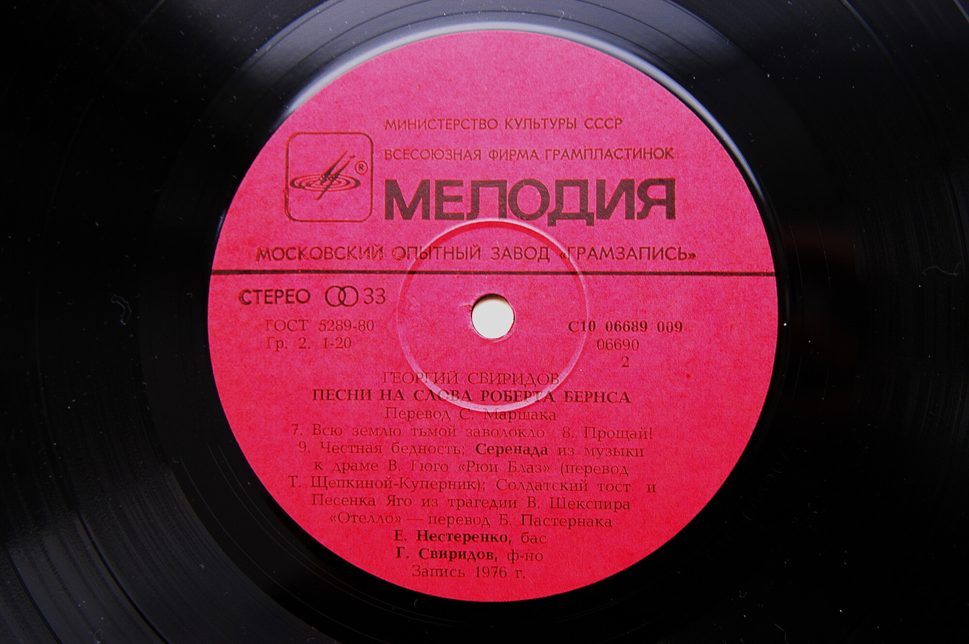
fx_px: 1412
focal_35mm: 52
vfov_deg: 25.7
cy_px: 322
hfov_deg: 37.9
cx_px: 484
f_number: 3.3
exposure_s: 1/40
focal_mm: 35
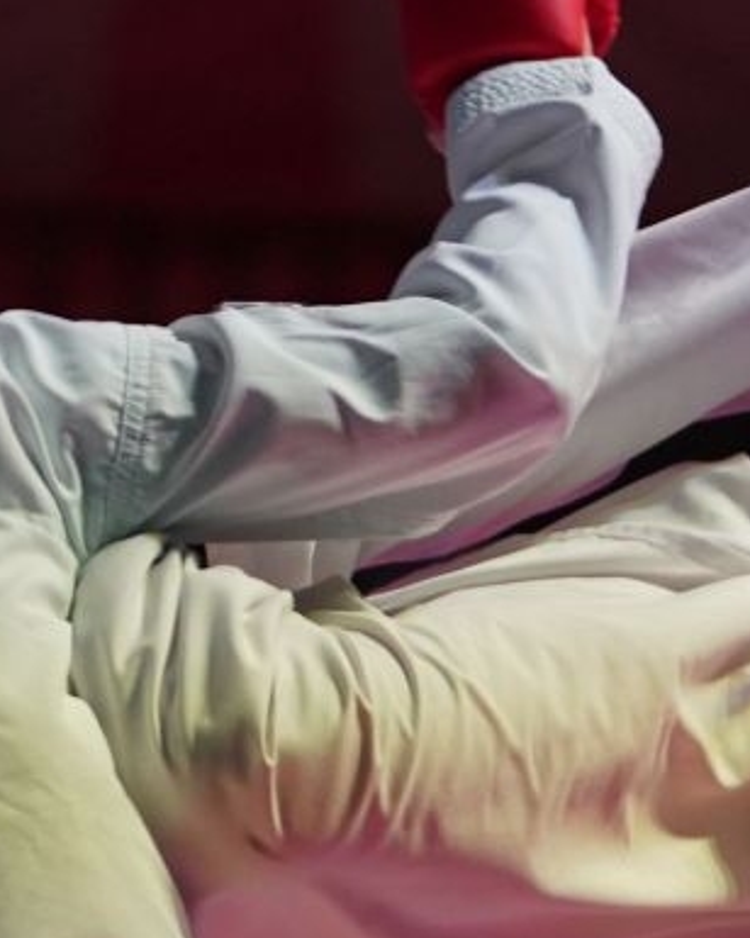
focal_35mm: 518
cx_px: 448
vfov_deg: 3.7
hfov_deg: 3.0
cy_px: 499
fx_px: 14373
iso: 1600
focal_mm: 118
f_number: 2.8
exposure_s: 1/1000
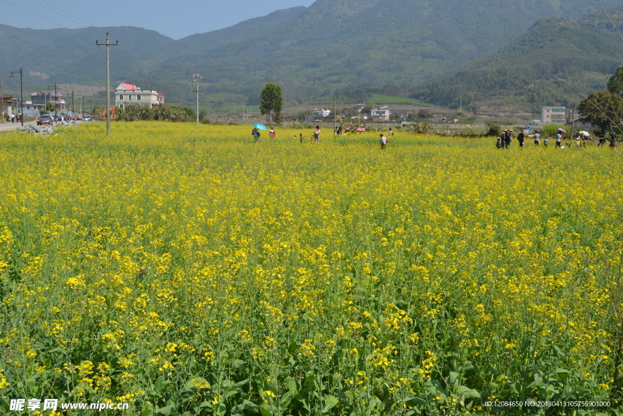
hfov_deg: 53.1
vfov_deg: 36.9
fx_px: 623
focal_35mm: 36
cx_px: 312
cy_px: 208
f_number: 8
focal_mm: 24
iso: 100
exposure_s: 1/250
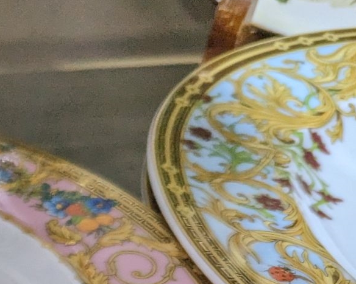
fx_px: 864
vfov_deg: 17.1
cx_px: -220
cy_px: 415
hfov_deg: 19.4
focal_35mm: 82
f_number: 1.85
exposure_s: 1/90
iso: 112
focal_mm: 6.81
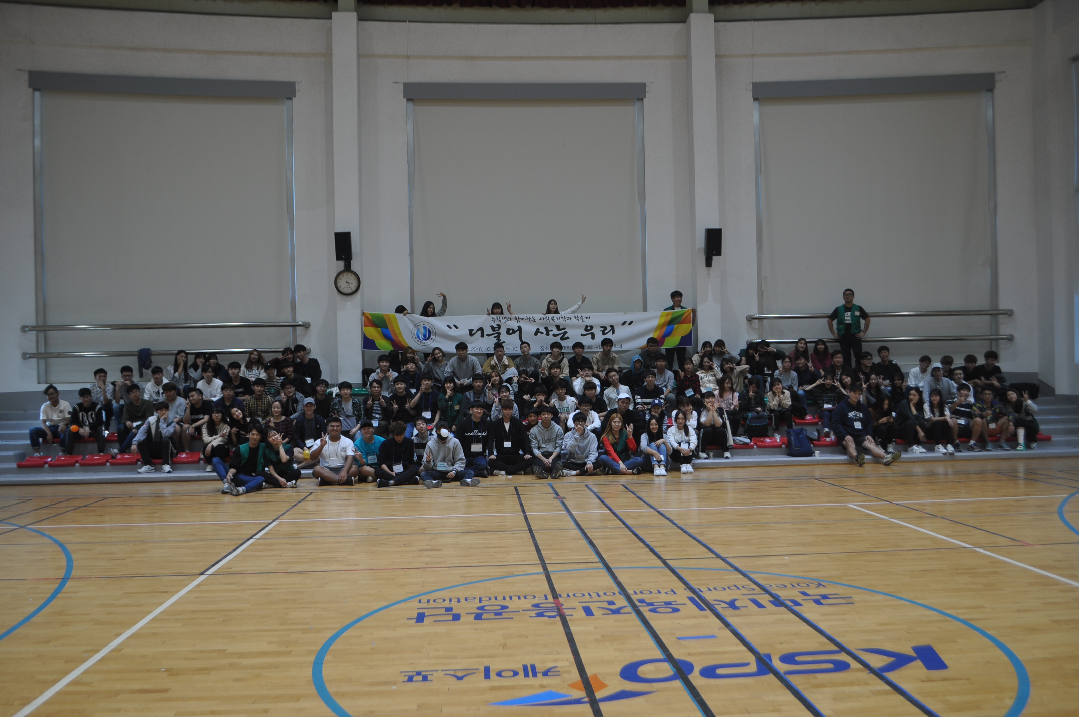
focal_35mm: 27
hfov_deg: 67.4
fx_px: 808
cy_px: 358
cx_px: 540
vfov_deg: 47.8
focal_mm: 18
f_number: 3.5
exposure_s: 1/50
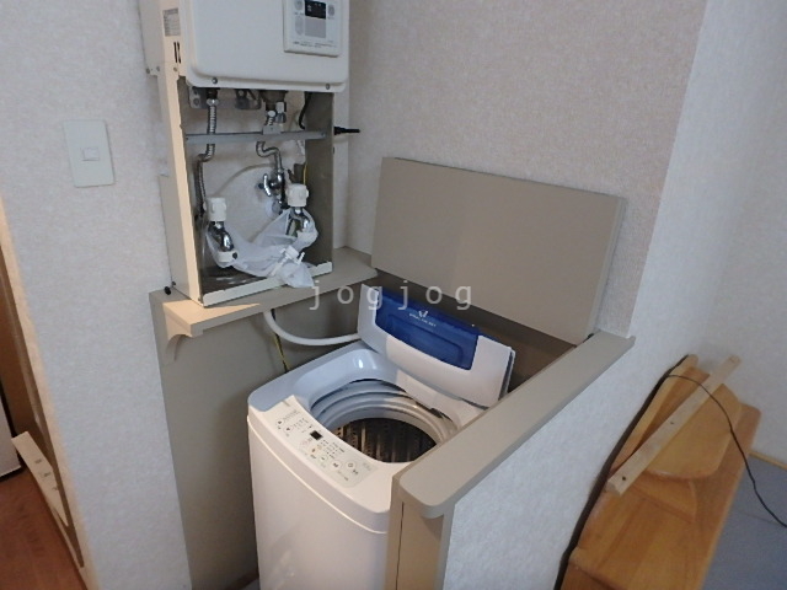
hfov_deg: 79.0
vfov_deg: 63.4
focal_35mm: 21
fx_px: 477
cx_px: 394
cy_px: 295
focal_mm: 3.7
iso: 640
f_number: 3.5
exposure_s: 1/30
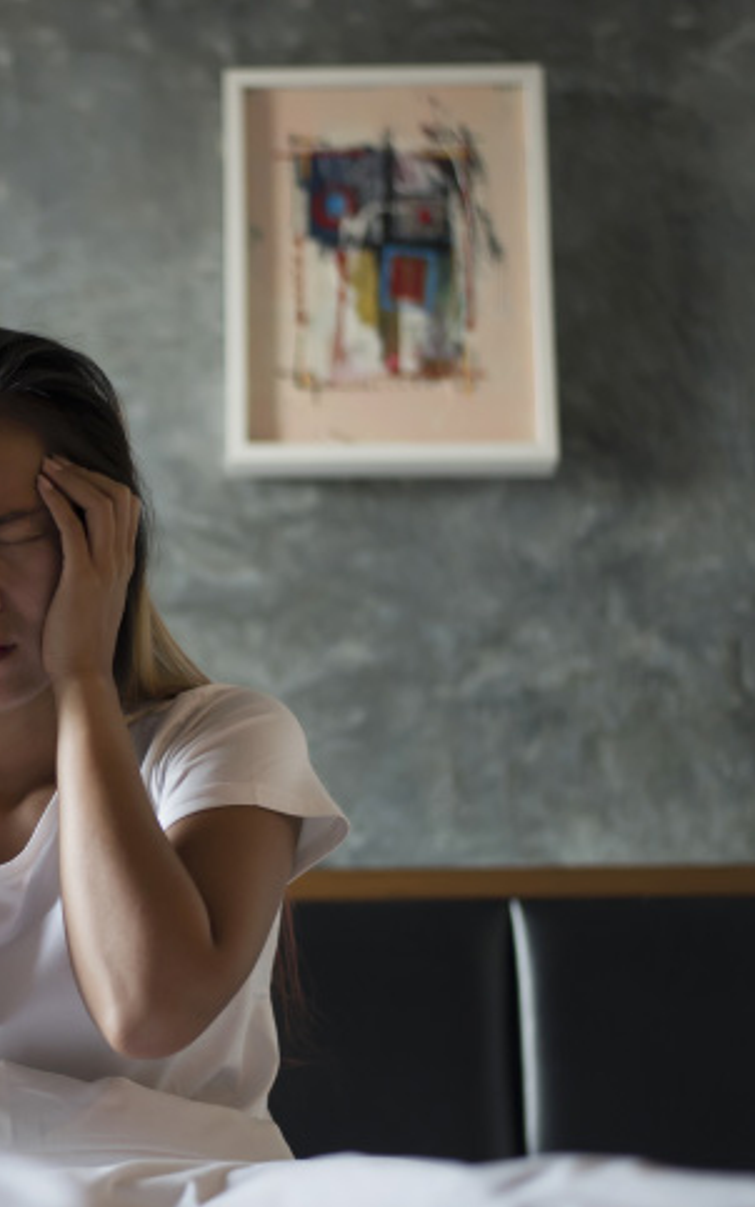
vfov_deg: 21.9
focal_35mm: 95
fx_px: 3127
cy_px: 564
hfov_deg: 13.5
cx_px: -65
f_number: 1.8
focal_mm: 50
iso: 400
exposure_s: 1/100
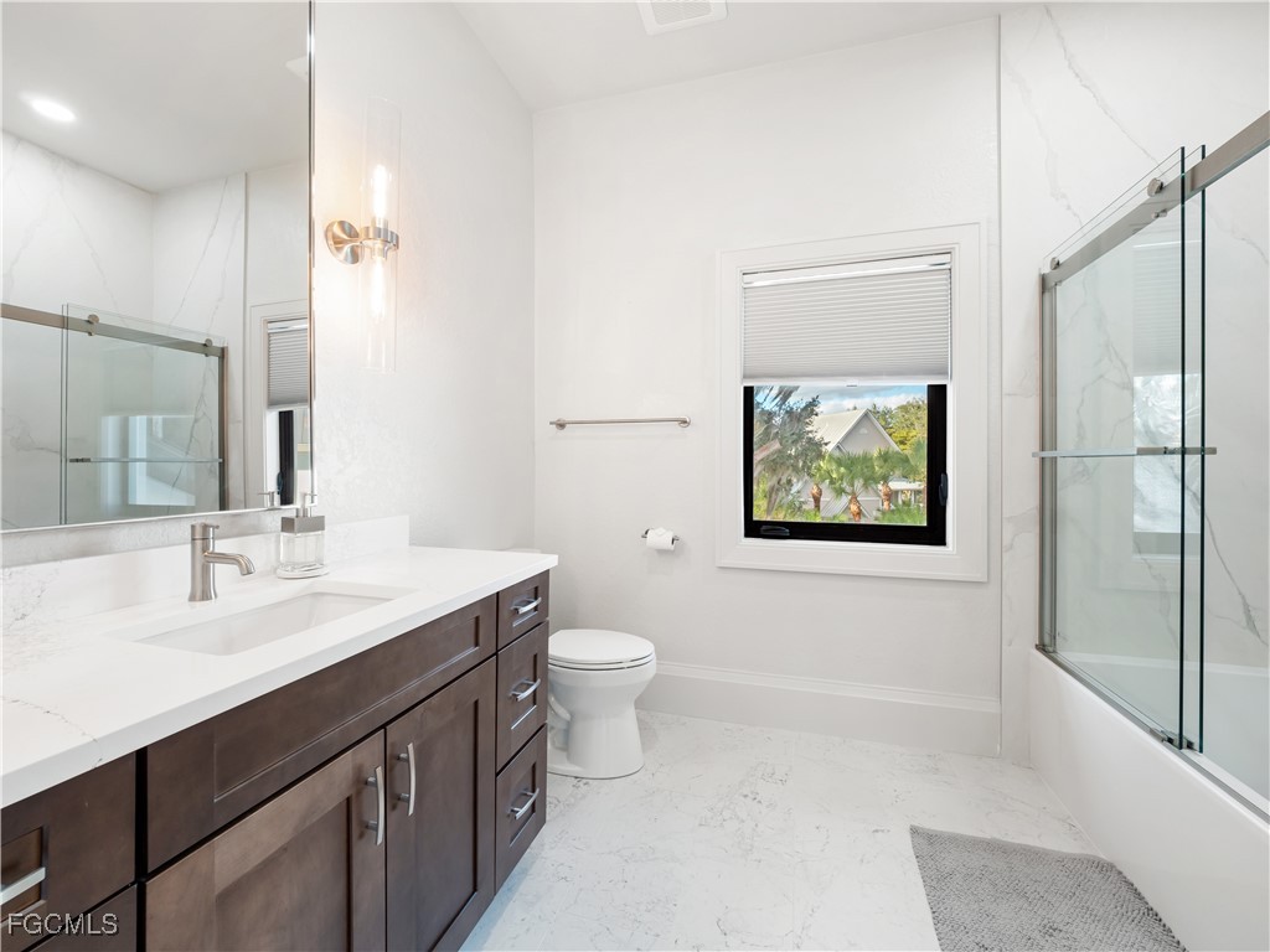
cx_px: 635
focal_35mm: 14
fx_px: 514
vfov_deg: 85.7
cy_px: 476
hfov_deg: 102.1
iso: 200
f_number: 7.1
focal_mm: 7
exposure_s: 1/5
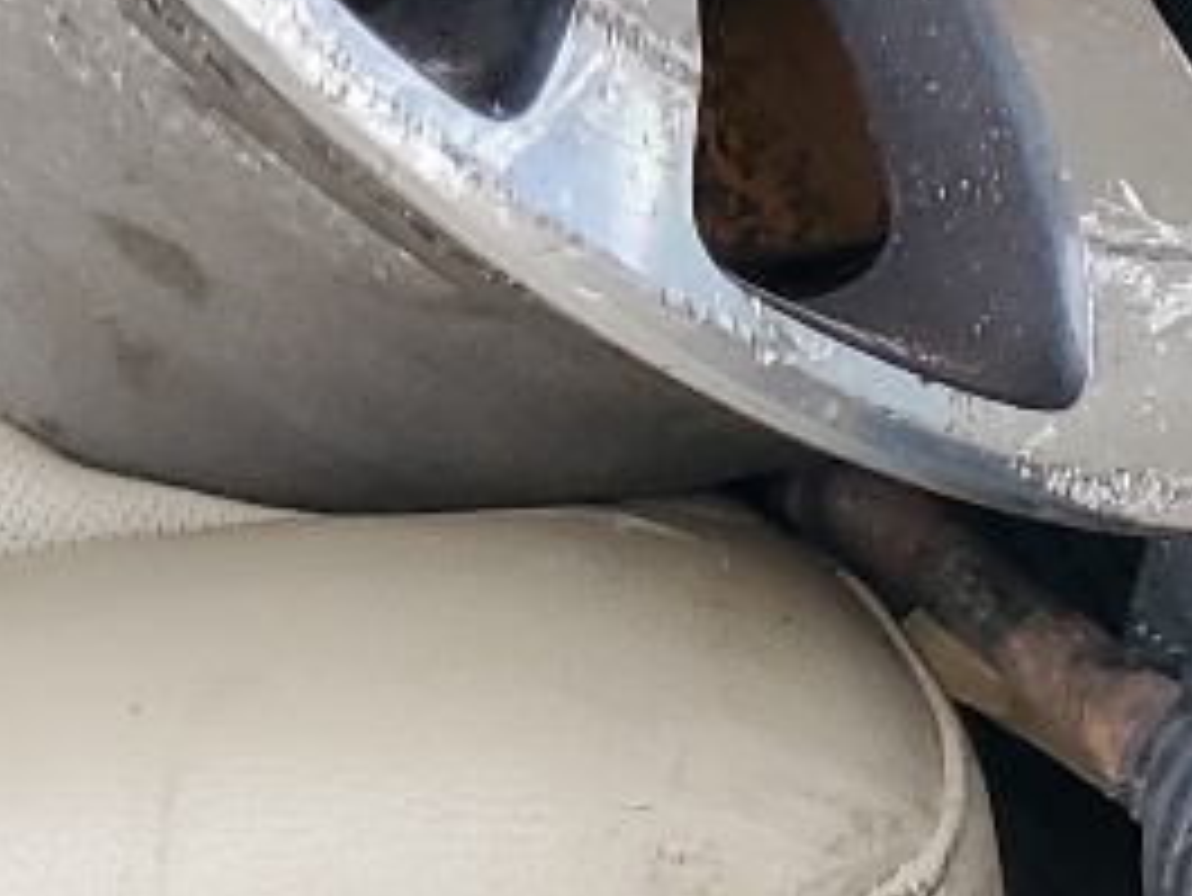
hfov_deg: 11.8
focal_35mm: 157
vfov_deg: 8.4
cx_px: -819
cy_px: -1477
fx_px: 5409
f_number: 1.5
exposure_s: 1/120
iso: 56
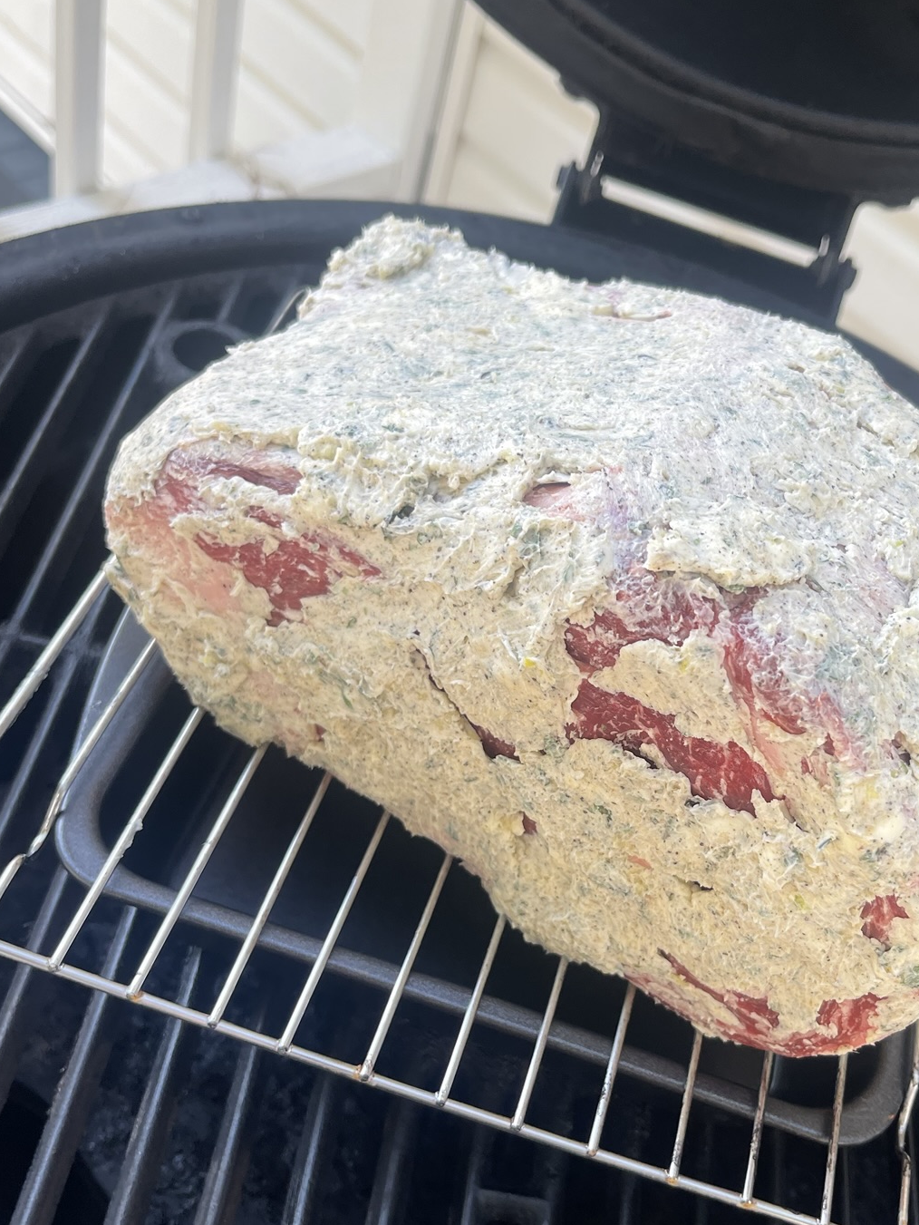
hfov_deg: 38.3
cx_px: 596
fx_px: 1309
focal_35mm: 37
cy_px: 699
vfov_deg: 50.0
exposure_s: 1/219
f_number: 1.6
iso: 32
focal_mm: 5.1
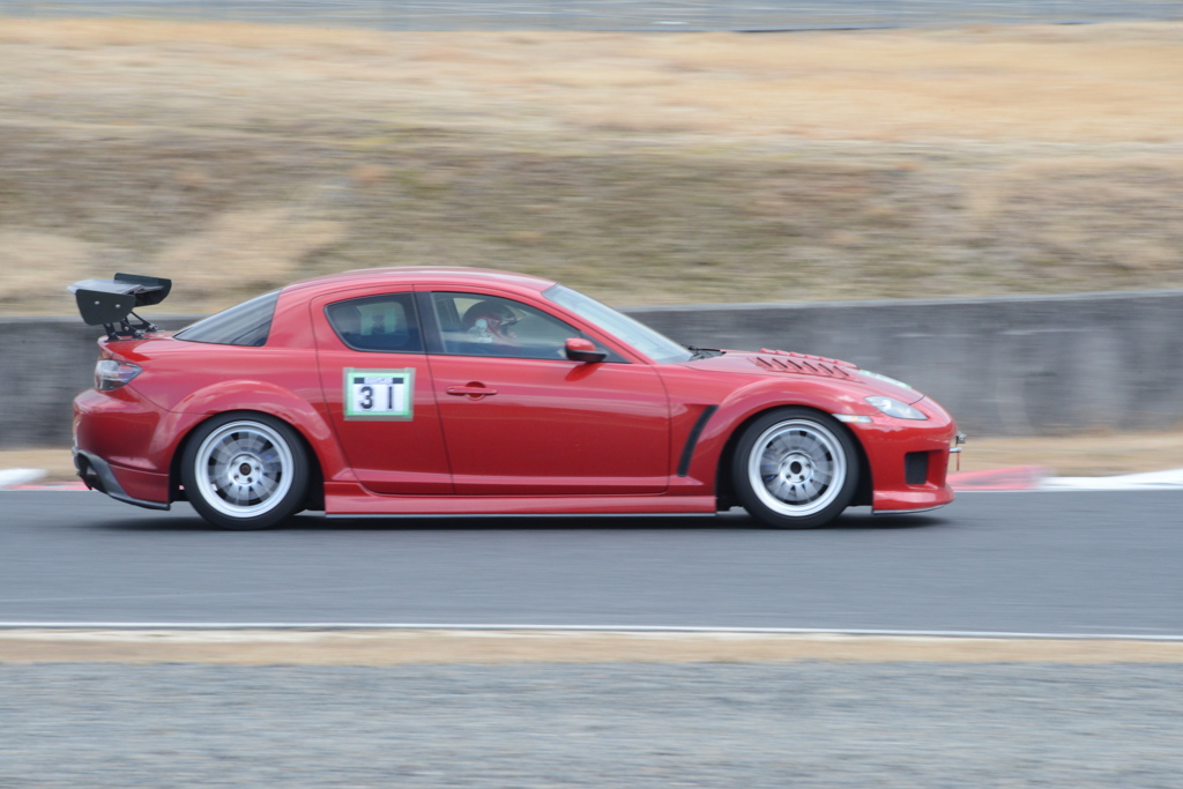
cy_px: 394
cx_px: 592
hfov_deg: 9.8
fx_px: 6901
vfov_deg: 6.5
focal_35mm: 210
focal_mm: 210
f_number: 25
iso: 1250
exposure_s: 1/125
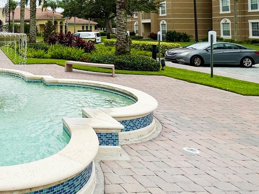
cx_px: -23
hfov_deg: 42.0
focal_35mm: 35
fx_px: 262
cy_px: 19
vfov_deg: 37.9
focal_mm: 2.22
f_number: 2.2
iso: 40
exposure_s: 1/2304
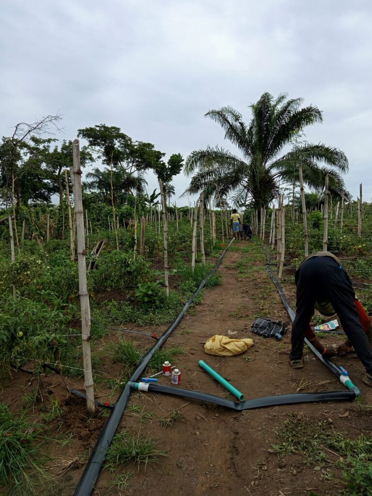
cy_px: 248
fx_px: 344
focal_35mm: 24
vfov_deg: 71.6
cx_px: 186
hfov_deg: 56.8
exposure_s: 1/786
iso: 53
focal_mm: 5.24
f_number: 1.7
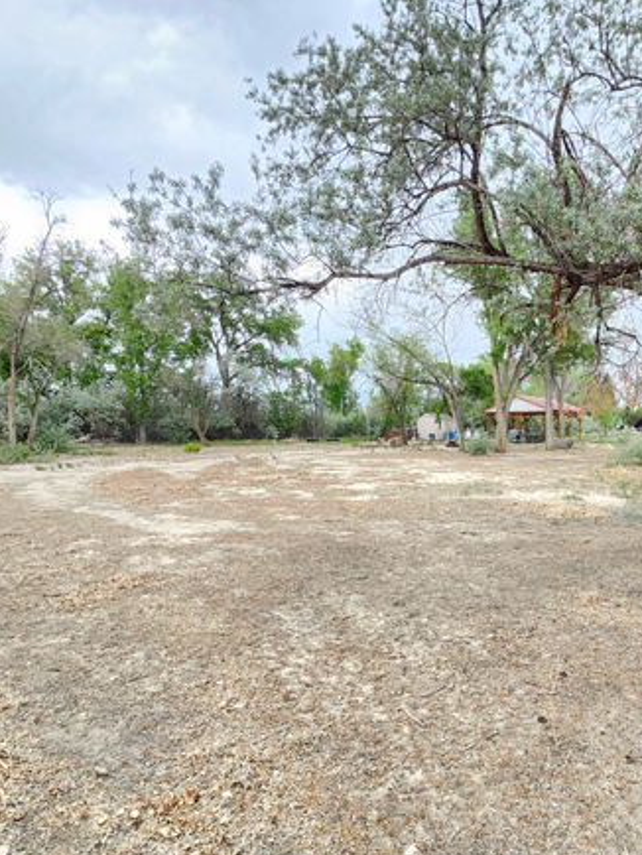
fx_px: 568
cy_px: 502
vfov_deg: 73.3
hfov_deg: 57.4
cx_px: 437
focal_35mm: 23
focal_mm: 1.74
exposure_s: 1/60
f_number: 2.2
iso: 80
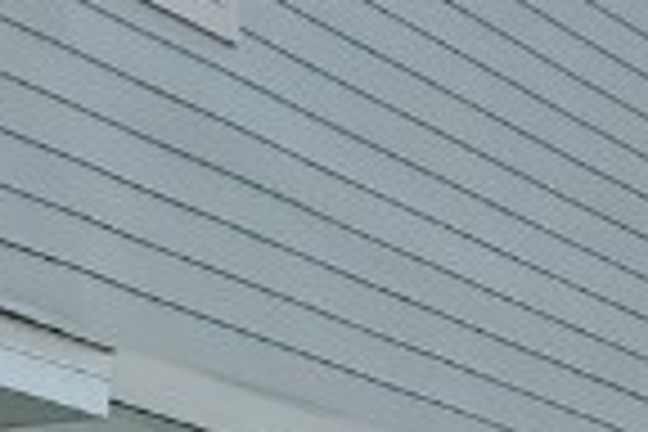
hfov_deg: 9.1
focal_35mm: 192
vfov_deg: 6.9
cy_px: 891
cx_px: -1143
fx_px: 3456
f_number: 2.4
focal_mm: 4.3
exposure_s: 1/1142
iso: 50
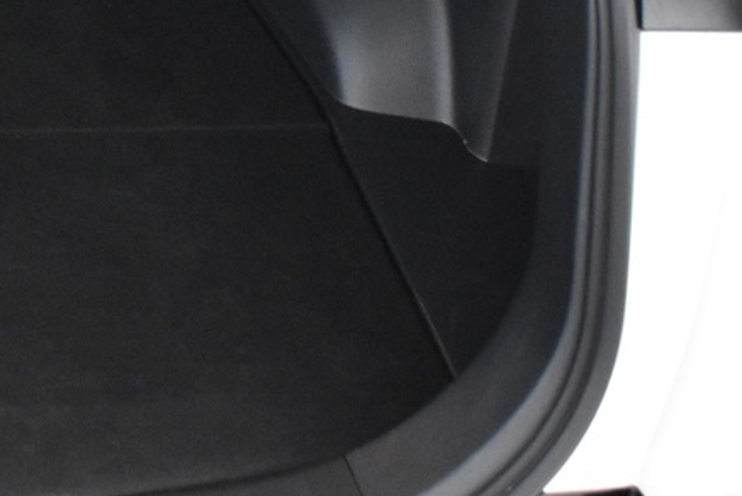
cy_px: -165
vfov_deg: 13.2
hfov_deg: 18.4
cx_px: -319
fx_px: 2062
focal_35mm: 100
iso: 3200
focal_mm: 18
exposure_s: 1/20
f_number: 3.5
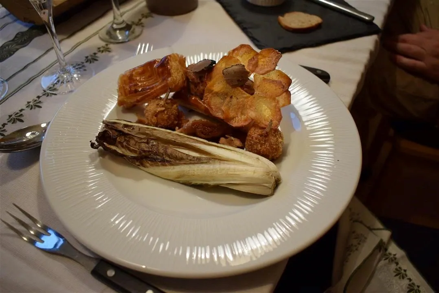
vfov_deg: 43.7
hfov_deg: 61.9
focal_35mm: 30
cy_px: 146
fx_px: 366
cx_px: 220
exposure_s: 1/60
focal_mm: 20
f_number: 4
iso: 640
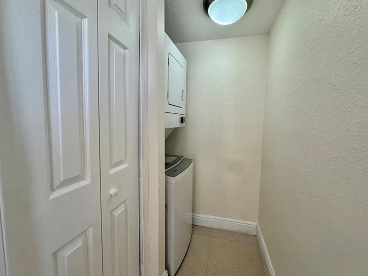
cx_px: 190
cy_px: 136
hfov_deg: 98.1
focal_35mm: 15
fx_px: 159
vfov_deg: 81.7
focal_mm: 2.22
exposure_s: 1/120
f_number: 2.2
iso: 200
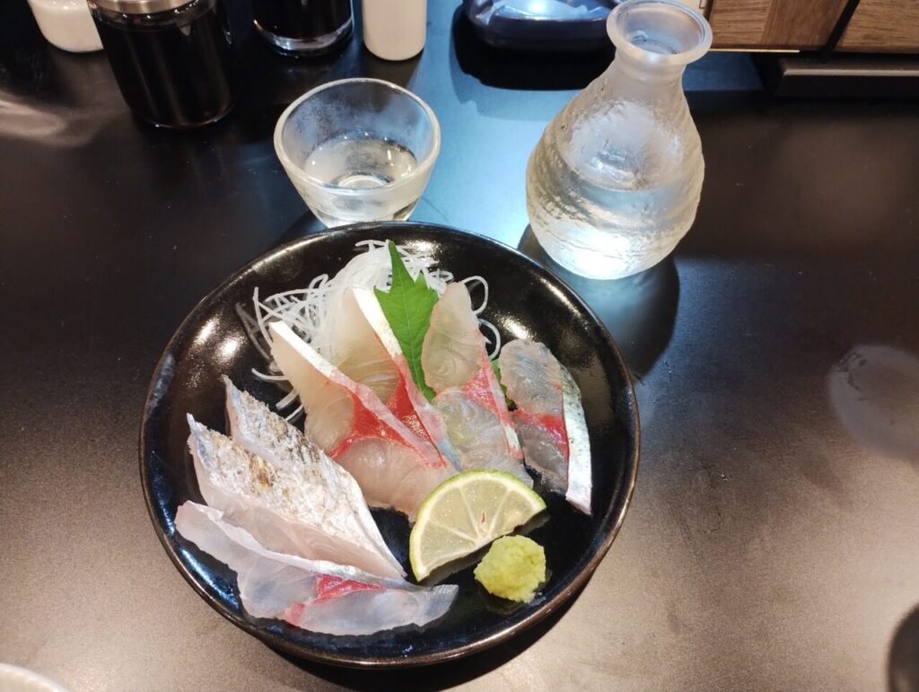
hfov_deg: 63.4
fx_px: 744
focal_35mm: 28
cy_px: 346
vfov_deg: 49.9
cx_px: 460
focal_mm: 4.27
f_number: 1.8
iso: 1003
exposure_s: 1/33.3
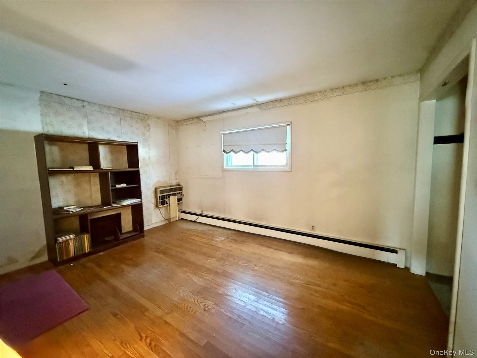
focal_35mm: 14
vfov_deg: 85.7
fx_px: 193
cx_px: 238
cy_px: 179
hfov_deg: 102.1
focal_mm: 2.22
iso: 1250
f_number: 2.2
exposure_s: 1/40
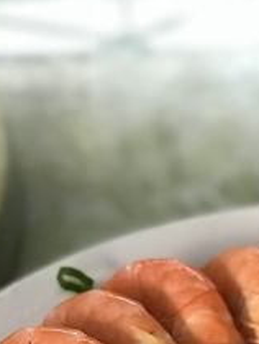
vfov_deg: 10.1
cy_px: 513
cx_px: 386
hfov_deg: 7.7
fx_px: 1892
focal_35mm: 190
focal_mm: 6.6
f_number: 2.8
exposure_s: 1/100
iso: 400
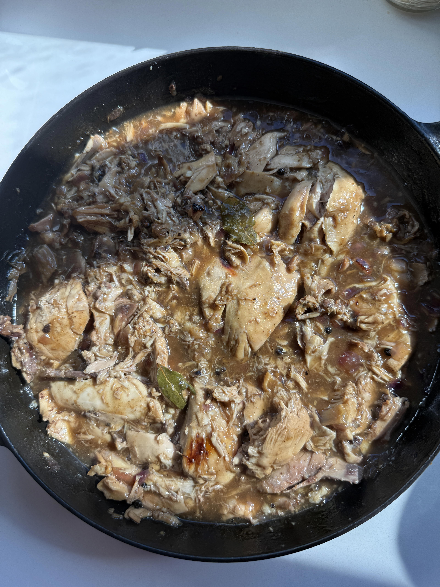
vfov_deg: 71.6
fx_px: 407
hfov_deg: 56.8
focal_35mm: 24
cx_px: 220
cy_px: 294
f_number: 1.78
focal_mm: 6.76
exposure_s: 1/708
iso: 80
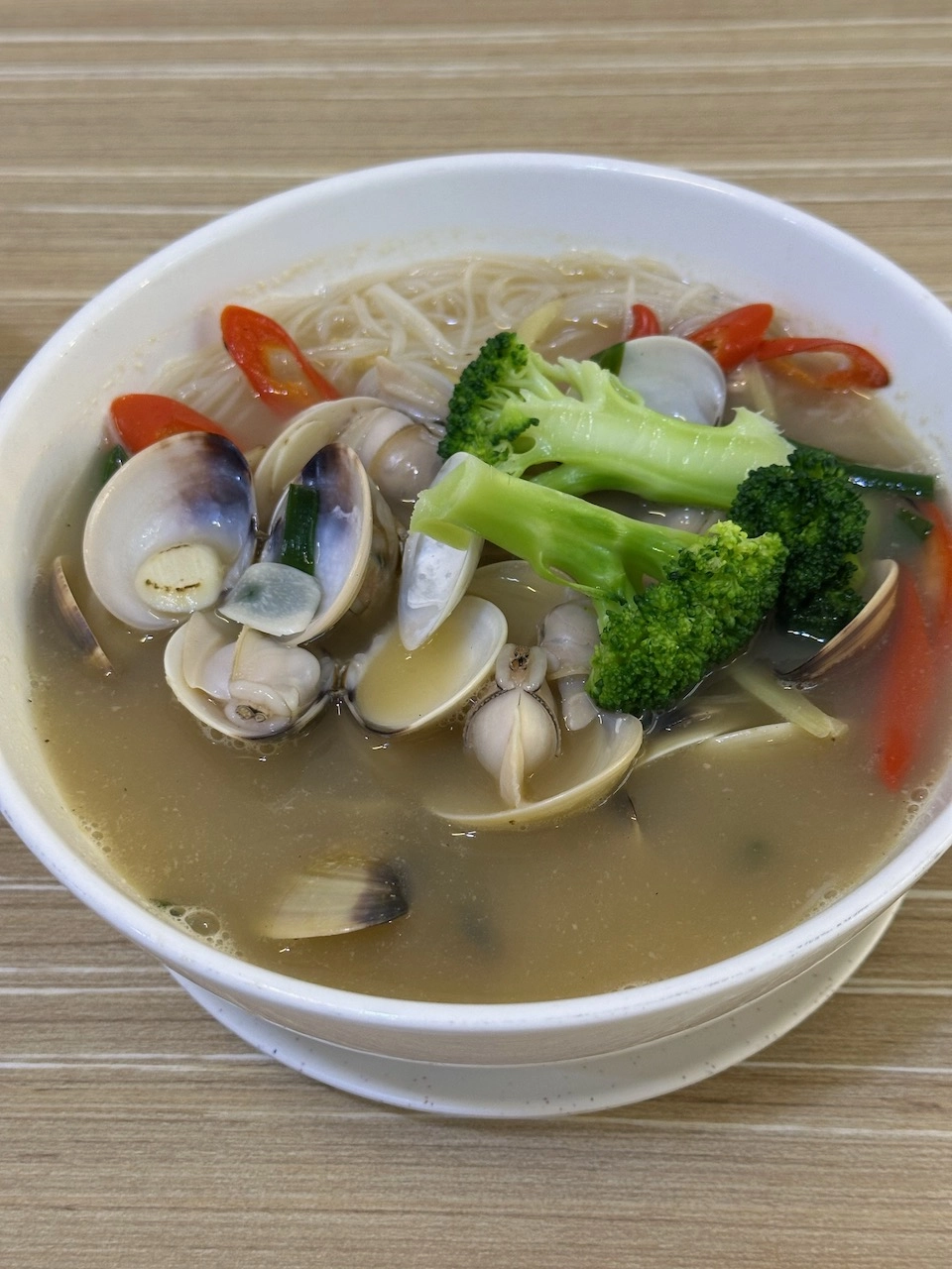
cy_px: 634
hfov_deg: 30.3
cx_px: 476
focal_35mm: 48
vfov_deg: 39.7
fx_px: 1760
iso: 160
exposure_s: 1/50
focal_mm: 6.9
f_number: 1.8
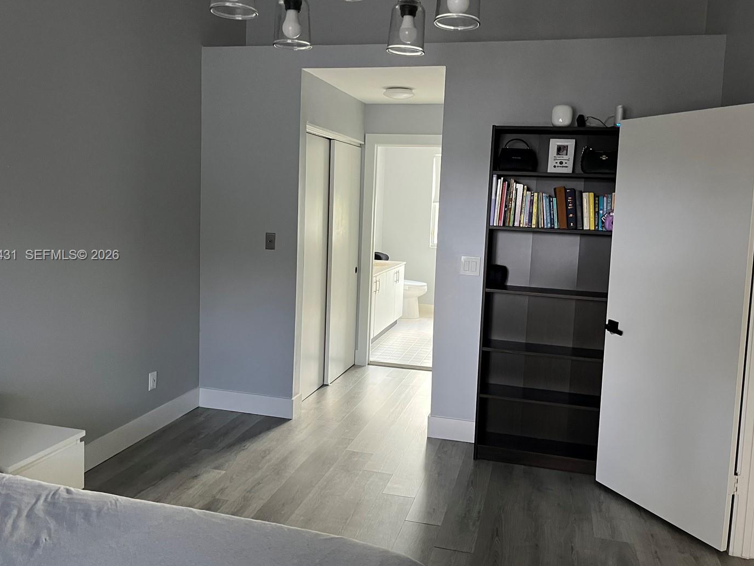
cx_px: 385
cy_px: 256
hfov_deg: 60.0
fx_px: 653
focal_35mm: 30
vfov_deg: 46.7
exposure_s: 1/60
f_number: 1.6
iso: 320
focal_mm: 5.1
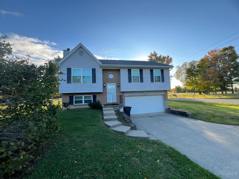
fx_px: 90
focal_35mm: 13
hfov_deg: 106.2
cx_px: 120
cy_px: 90
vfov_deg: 89.9
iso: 32
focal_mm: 1.57
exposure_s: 1/247
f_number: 1.8
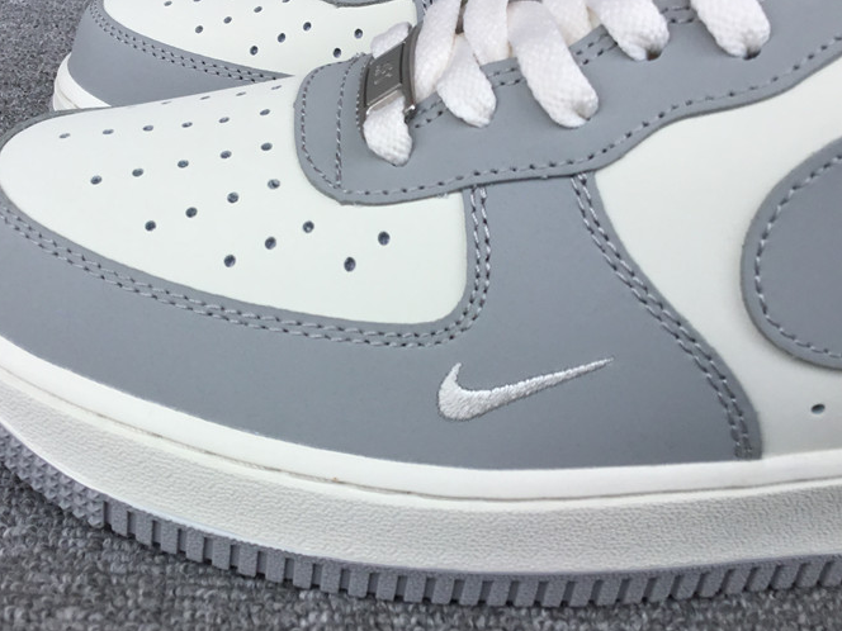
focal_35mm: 42
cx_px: 328
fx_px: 1022
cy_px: 282
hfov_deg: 44.5
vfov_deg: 34.3
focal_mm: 3.3
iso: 25
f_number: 2.4
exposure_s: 1/696
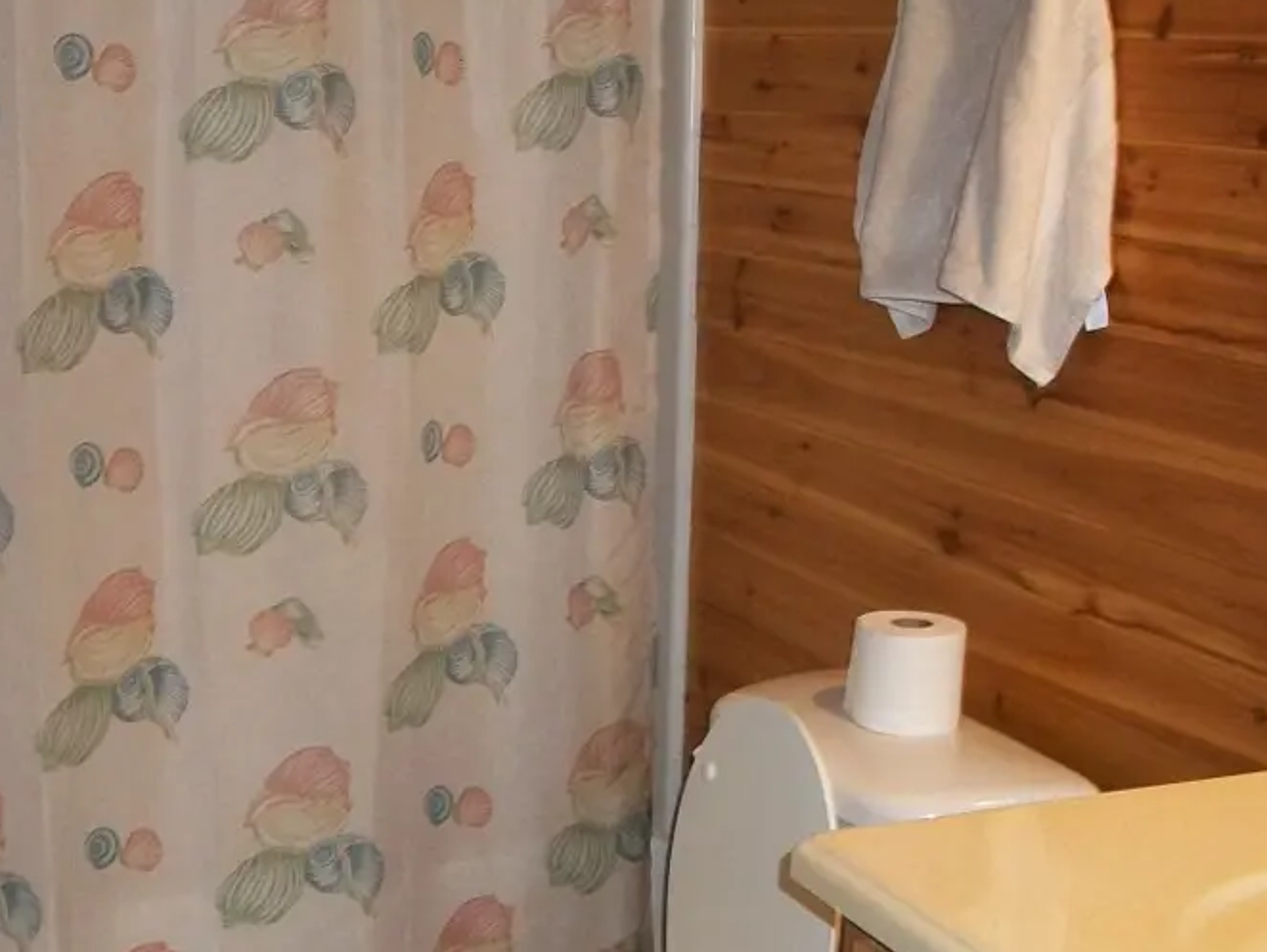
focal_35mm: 58
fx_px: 2124
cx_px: 498
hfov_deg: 33.1
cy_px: 465
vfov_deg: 25.2
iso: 160
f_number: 2.9
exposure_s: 1/30
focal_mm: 5.7
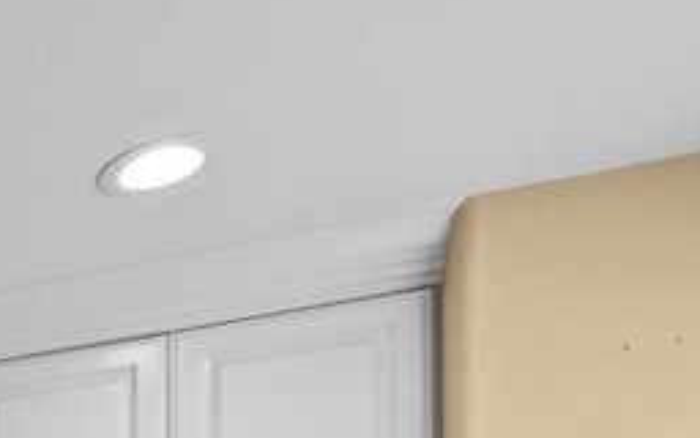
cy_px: 803
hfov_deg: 21.9
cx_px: -561
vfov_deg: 17.9
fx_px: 1087
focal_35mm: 57
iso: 100
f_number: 9
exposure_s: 1/2.5
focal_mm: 14
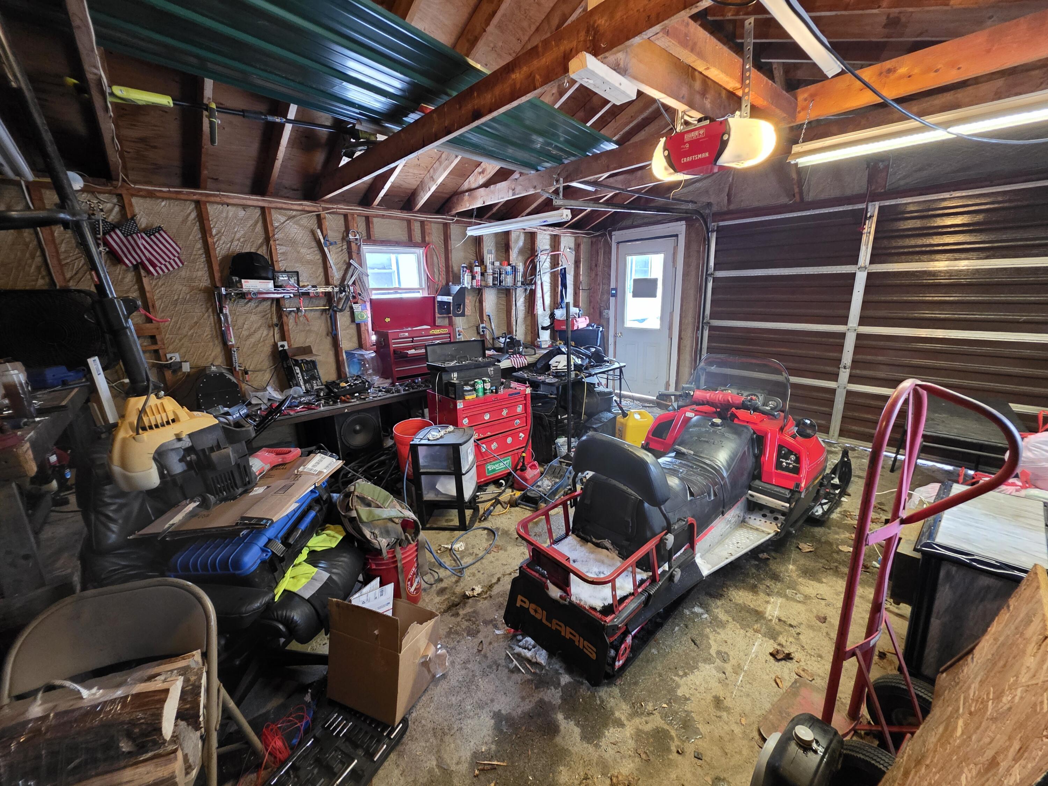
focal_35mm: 13
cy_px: 393
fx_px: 394
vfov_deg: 89.9
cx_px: 524
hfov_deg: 106.2
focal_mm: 2.2
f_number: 1.9
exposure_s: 1/60
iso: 800
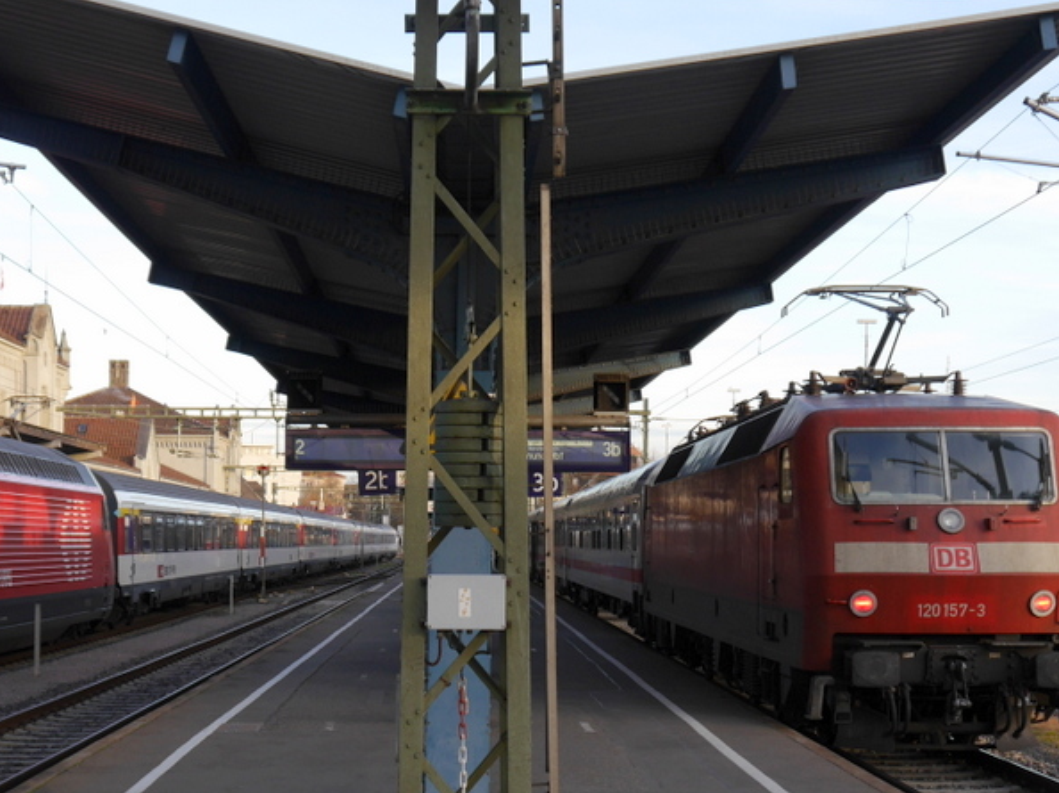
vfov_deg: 22.8
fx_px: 1957
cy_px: 506
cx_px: 439
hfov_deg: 30.2
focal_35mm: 64
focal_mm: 19
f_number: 4.5
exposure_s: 1/125
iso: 160
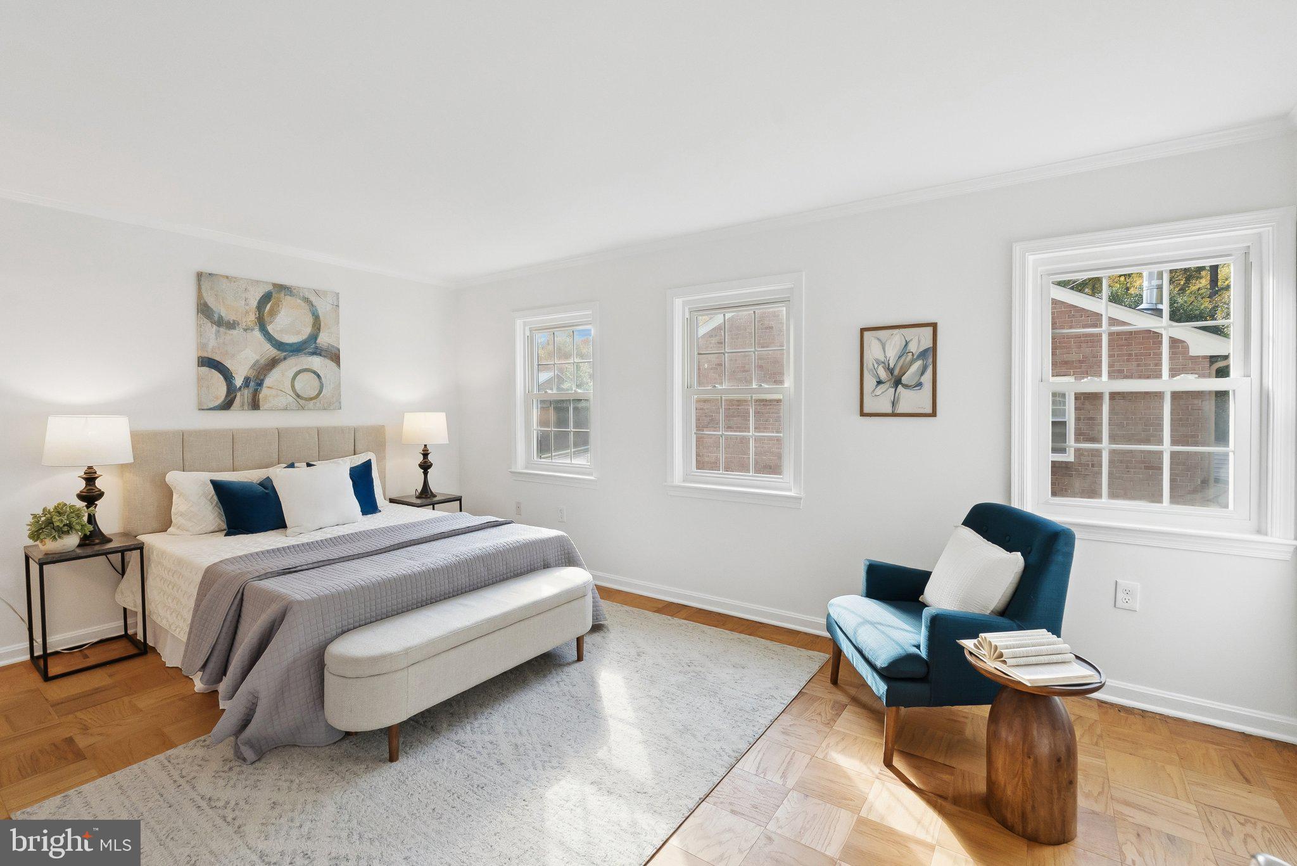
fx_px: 577
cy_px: 433
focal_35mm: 16
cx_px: 648
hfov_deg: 96.7
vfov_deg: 73.8
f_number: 8
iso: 2500
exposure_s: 1/160
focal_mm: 16
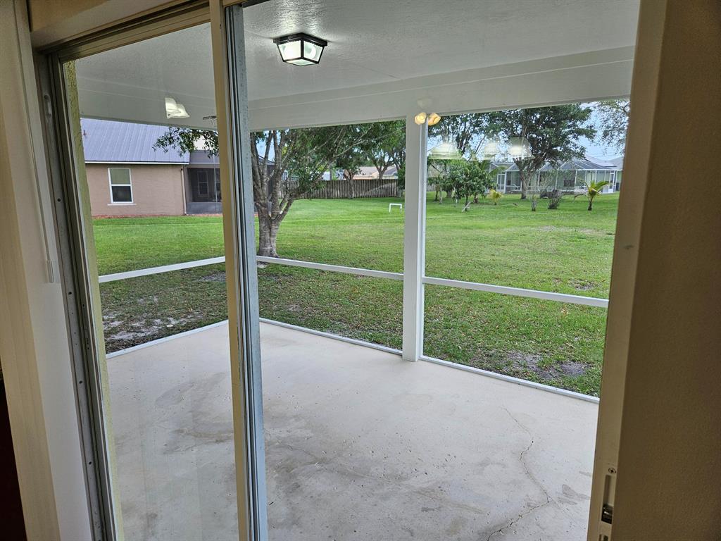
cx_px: 360
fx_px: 479
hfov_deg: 73.9
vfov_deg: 58.9
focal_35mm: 23
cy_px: 270
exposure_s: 1/120
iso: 64
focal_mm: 5.4
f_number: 1.8
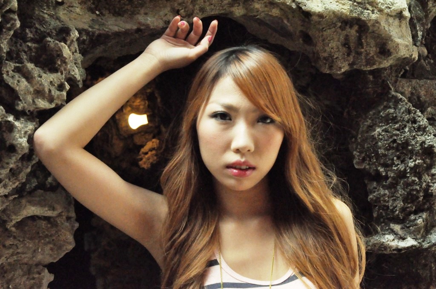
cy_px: 144
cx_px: 218
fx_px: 907
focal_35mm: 75
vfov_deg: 18.1
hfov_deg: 27.0
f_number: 8
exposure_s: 1/1600
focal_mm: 50
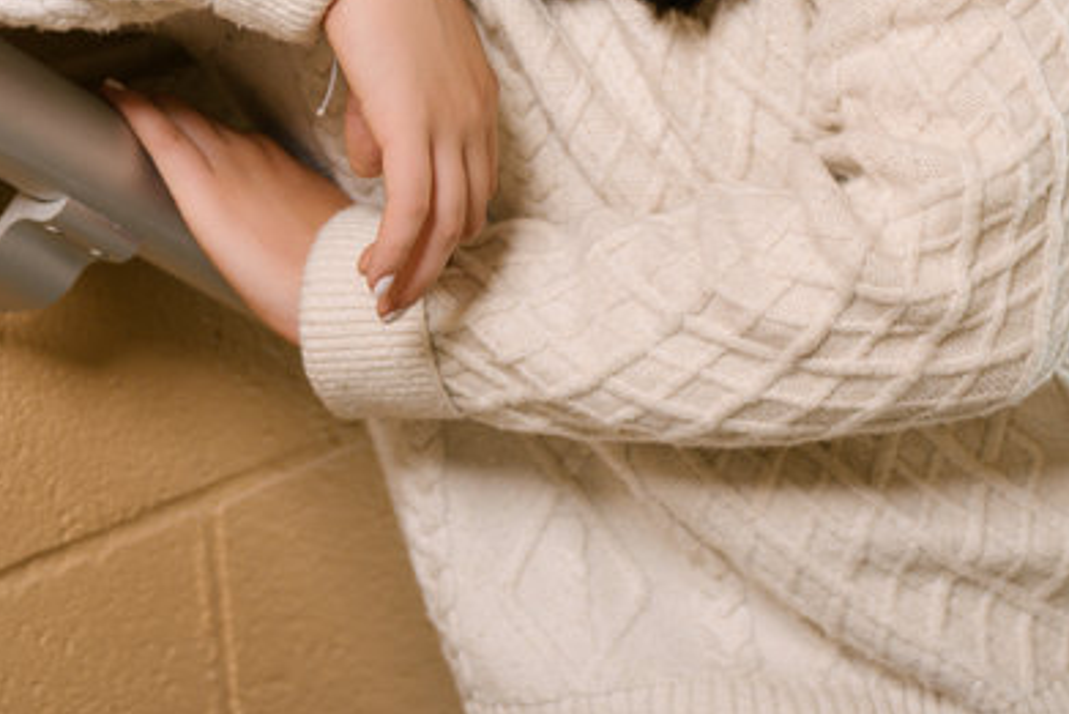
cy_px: -237
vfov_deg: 9.2
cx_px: 592
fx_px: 4337
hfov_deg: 14.1
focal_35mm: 146
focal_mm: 66
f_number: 2.8
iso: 250
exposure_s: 1/320
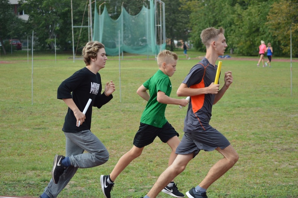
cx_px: 149
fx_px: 1240
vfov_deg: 9.1
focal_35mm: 150
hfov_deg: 13.7
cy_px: 99
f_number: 5
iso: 400
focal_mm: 100
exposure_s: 1/1250
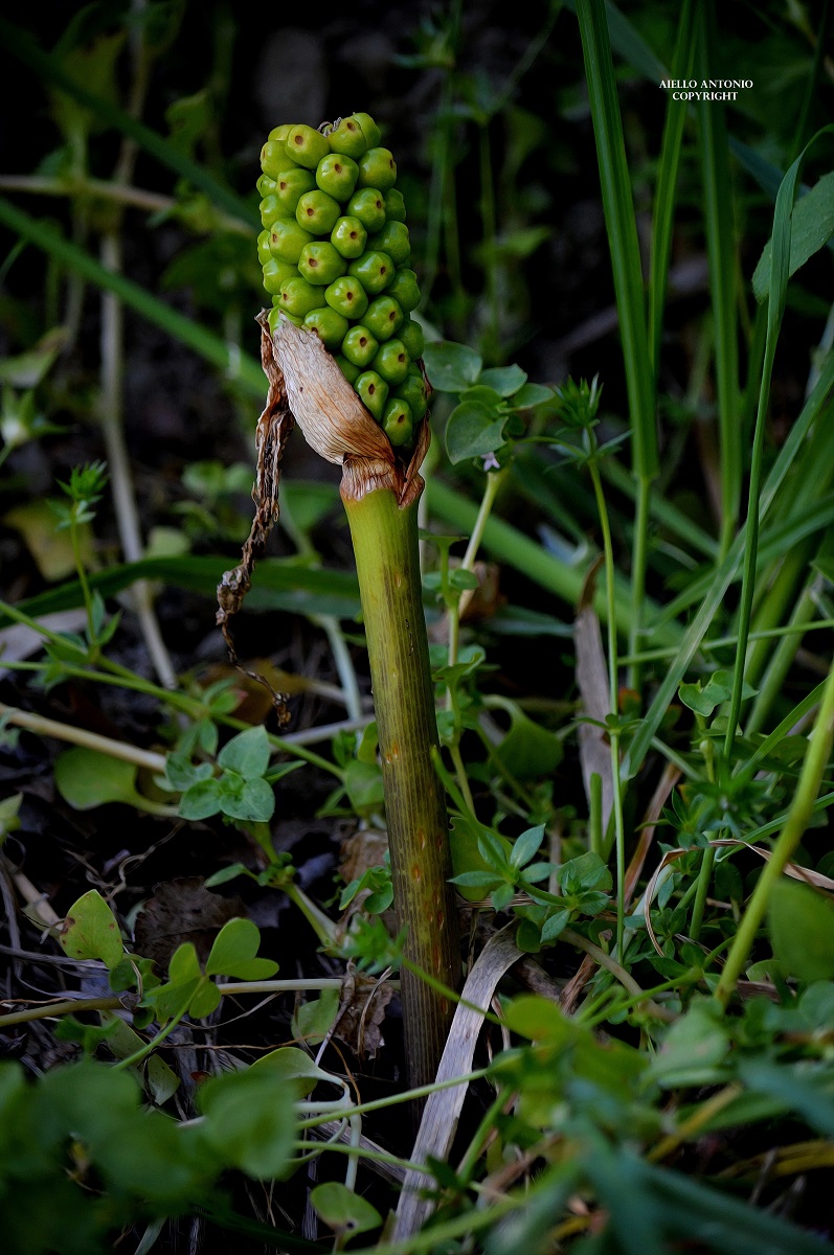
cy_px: 628
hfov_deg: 6.8
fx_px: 7055
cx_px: 417
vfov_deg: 10.2
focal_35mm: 202
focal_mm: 135
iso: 400
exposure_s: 1/200
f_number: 4.8
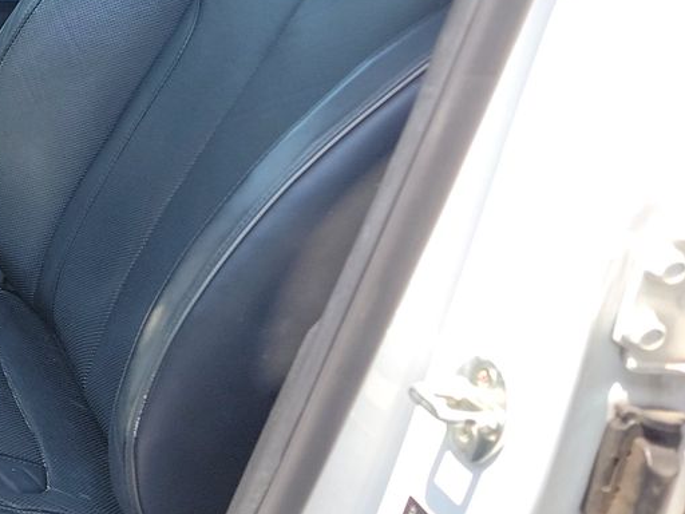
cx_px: -320
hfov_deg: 21.9
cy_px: 78
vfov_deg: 19.4
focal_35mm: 75
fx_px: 1484
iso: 50
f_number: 1.8
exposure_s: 1/177
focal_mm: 6.7
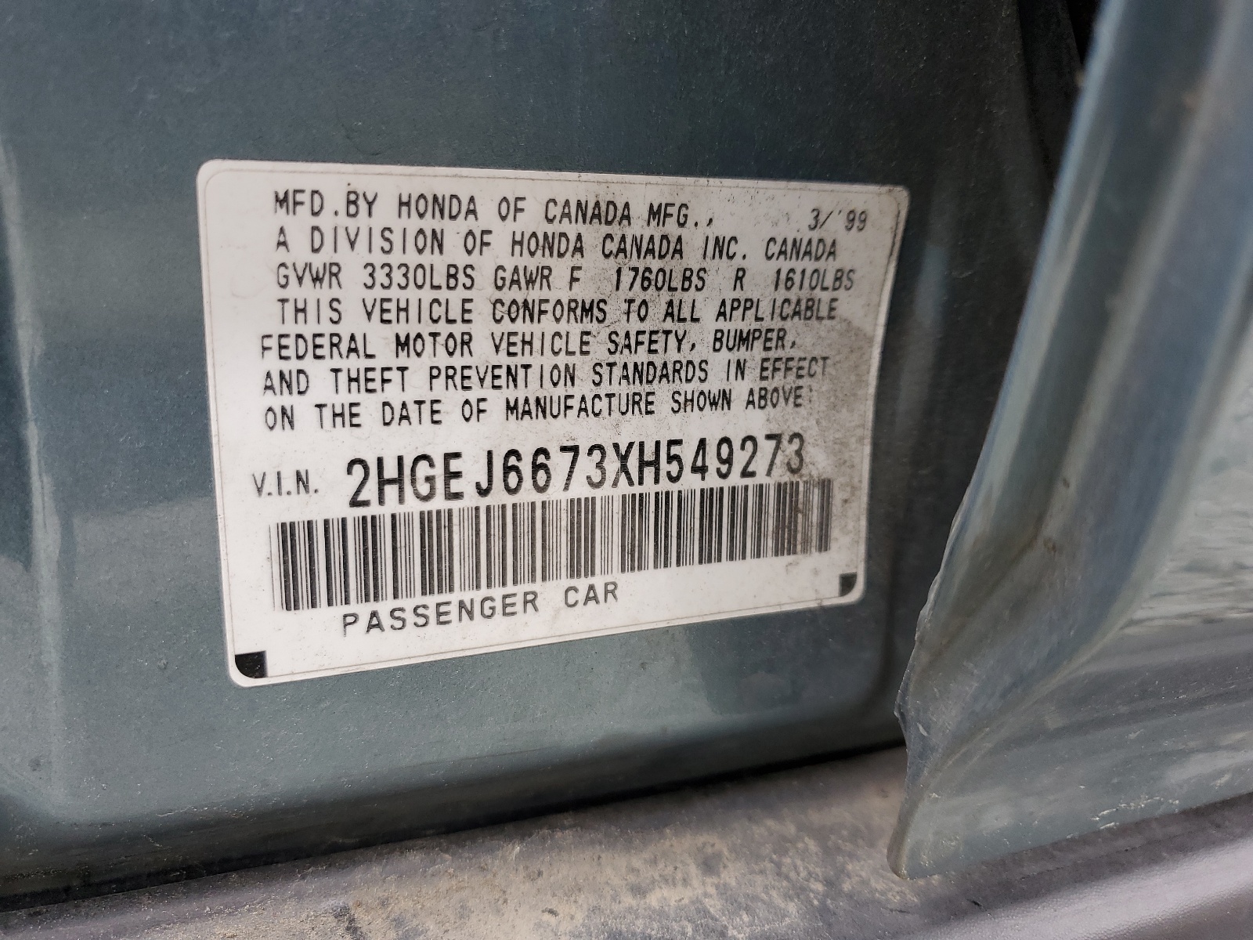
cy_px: 470
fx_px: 941
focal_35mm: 26
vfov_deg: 53.1
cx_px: 626
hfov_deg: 67.3
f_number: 1.5
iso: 55
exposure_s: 1/120
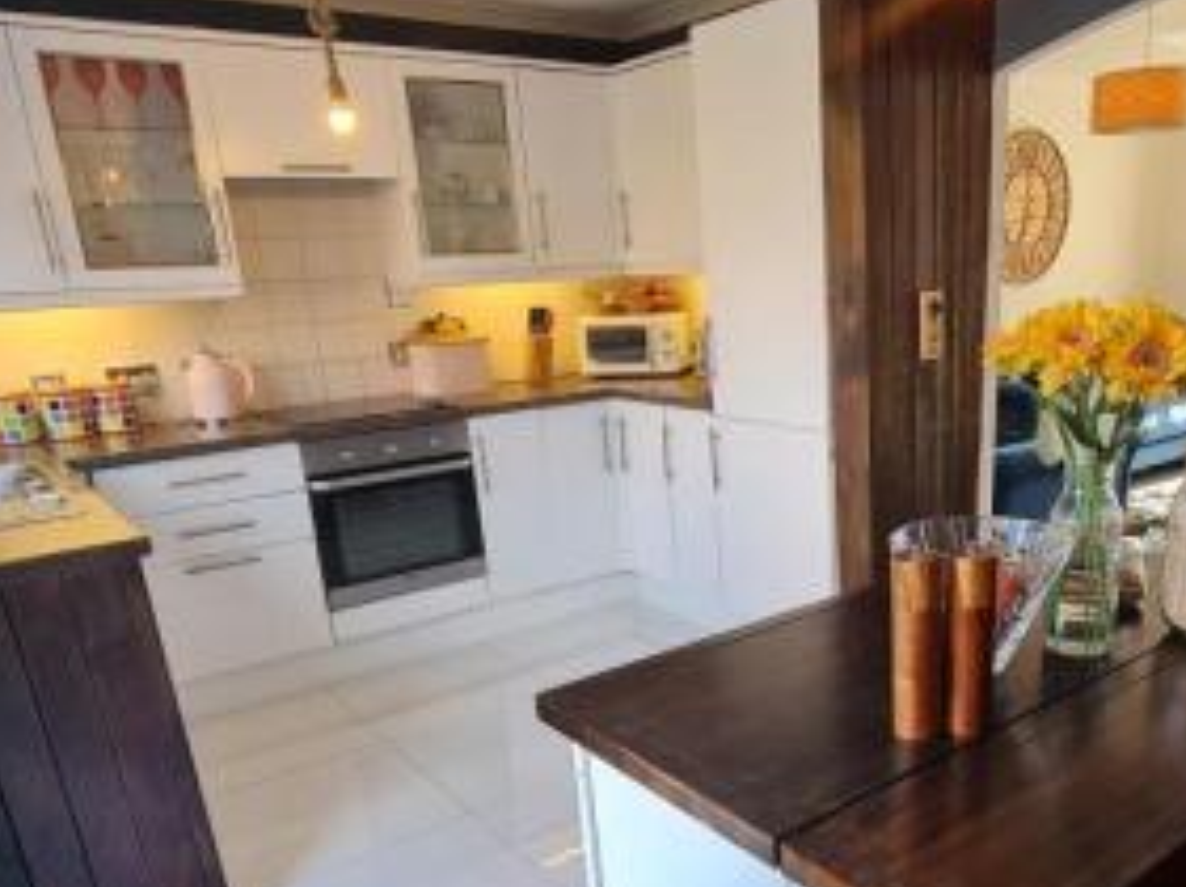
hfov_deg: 64.3
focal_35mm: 27
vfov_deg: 49.9
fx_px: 924
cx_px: 749
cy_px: 623
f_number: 2.2
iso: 64
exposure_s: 1/50
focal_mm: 2.2
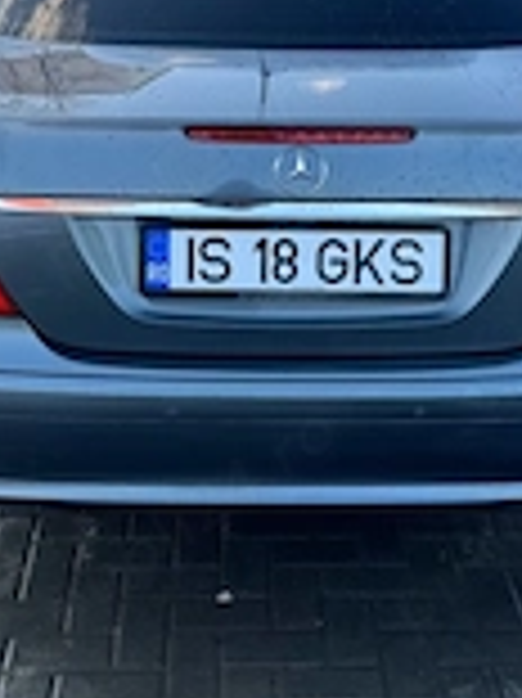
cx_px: 279
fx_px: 1248
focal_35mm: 62
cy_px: 225
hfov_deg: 23.6
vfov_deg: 30.9
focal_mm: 6.76
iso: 80
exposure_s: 1/376
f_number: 1.78
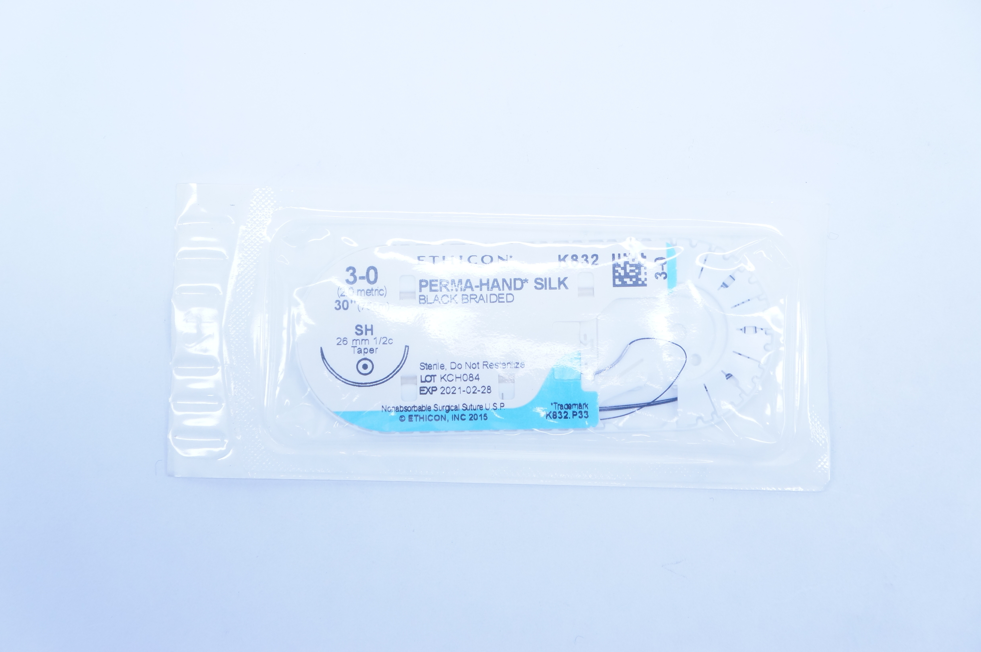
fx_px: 1552
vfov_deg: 23.7
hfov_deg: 35.1
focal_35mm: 57
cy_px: 326
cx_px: 490
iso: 800
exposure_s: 1/160
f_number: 5.6
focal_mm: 38
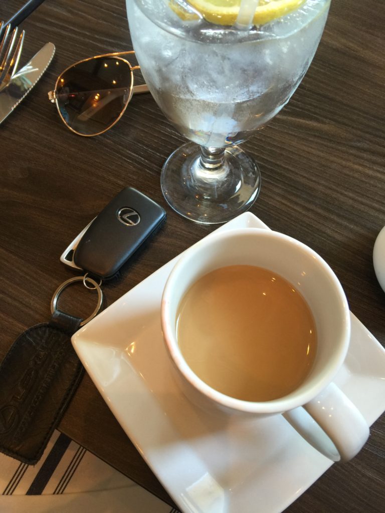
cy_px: 256
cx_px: 192
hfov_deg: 48.2
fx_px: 430
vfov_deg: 61.7
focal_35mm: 29
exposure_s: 1/15
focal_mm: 4.15
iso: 40
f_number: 2.2
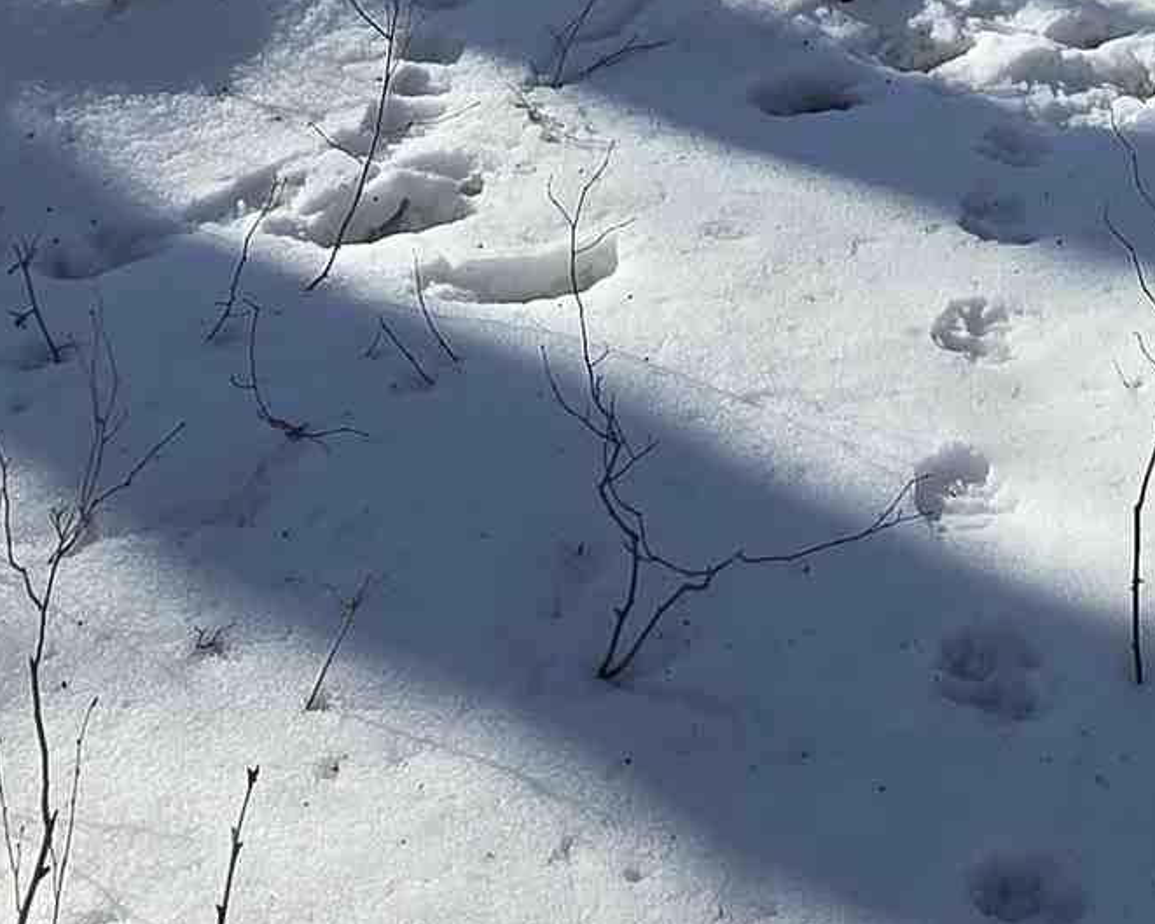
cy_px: -716
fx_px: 2017
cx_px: 1054
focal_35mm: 59
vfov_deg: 19.6
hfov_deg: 30.5
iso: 40
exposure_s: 1/1978
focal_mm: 2.2
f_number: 1.9
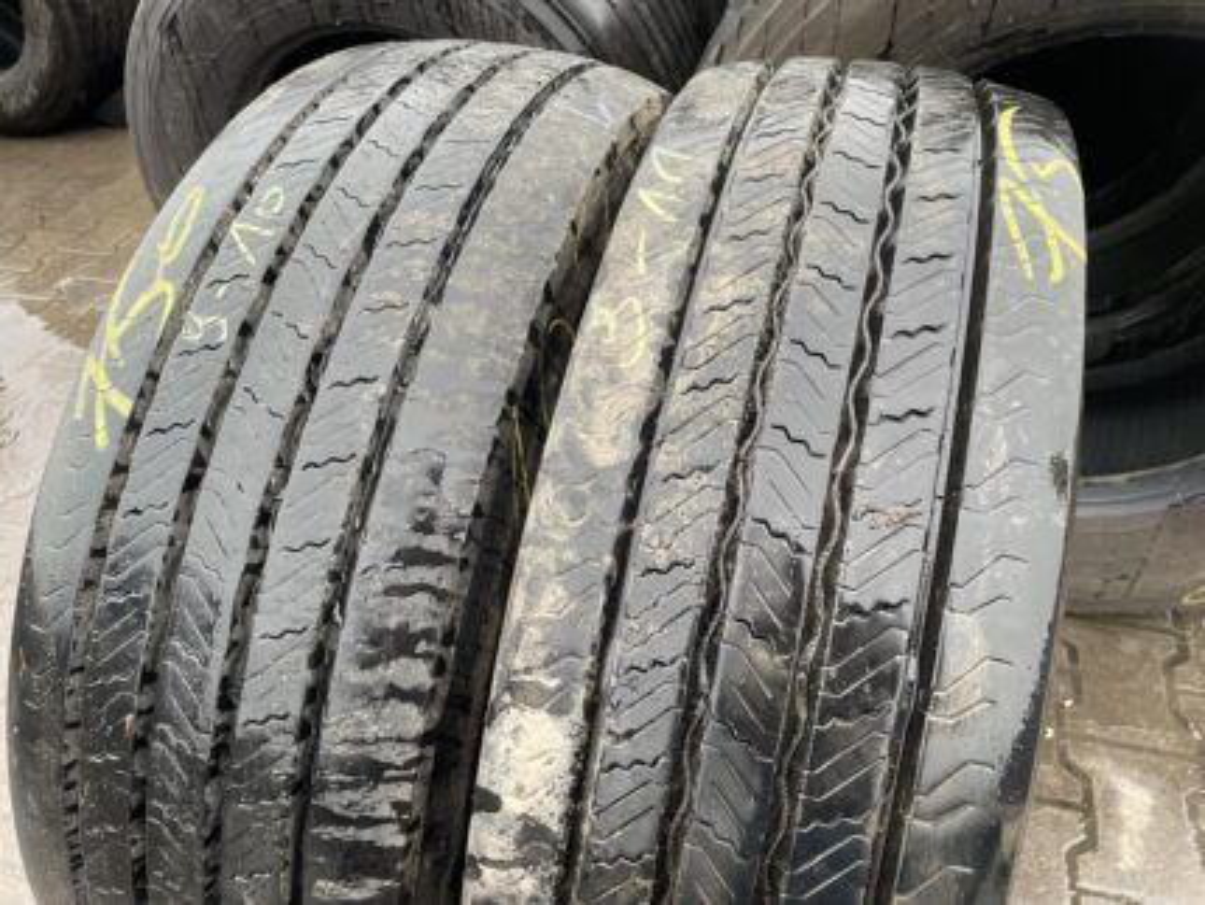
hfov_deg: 67.3
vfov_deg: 53.1
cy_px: 452
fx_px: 906
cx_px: 602
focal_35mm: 26
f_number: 1.6
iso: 125
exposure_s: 1/113
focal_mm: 4.2
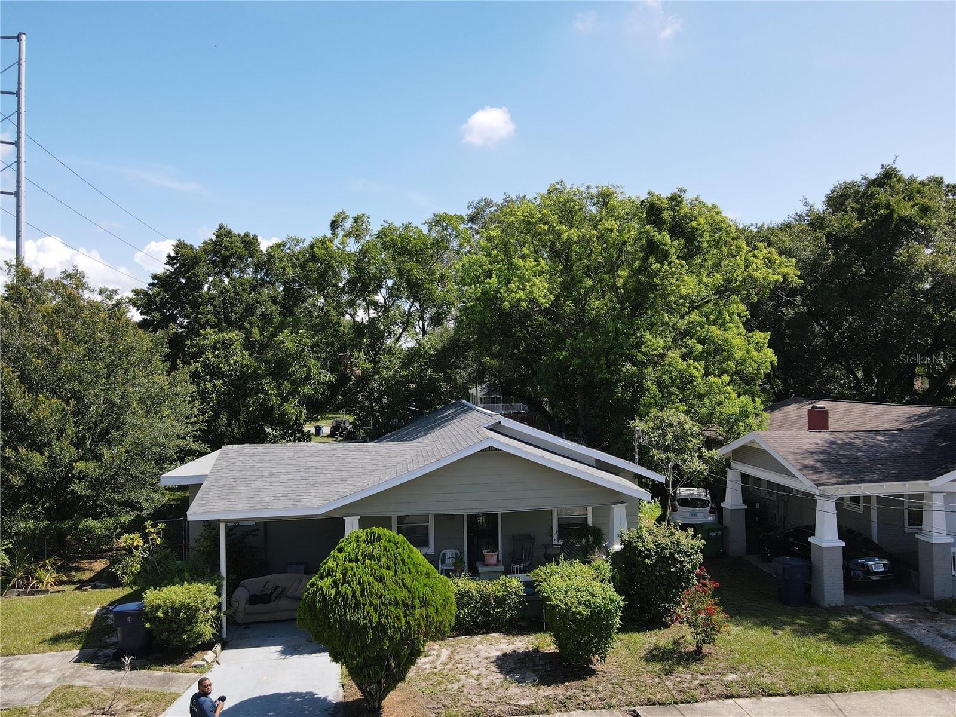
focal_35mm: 24
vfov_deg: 56.8
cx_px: 478
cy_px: 358
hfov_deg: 71.6
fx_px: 663
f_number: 2.8
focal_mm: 4.5
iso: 100
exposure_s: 1/500
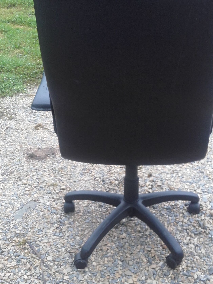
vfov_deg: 39.6
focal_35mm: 48
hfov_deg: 30.2
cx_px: 121
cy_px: 146
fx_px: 394
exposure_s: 1/33
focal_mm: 3.3
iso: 50
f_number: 2.2
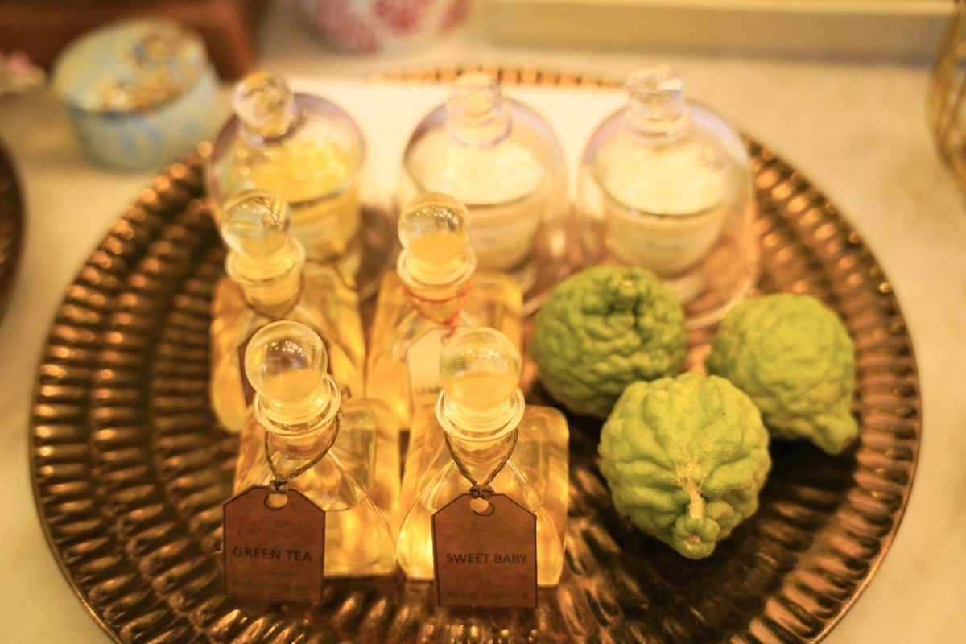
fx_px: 1012
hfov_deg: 51.0
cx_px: 483
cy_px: 322
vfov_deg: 35.3
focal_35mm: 38
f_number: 2.8
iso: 2000
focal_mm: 37.7
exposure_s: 1/40
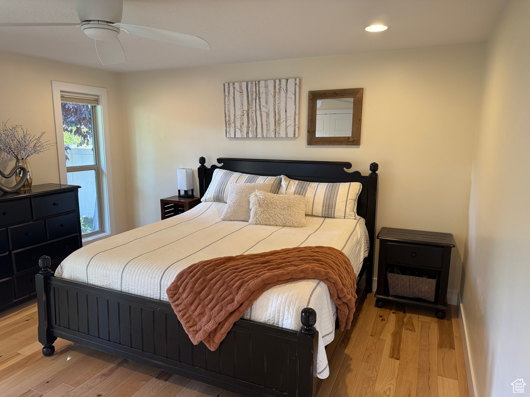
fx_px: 367
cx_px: 265
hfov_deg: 71.6
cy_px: 198
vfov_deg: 56.8
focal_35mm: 24
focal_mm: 6.76
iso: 200
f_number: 1.78
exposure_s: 1/120
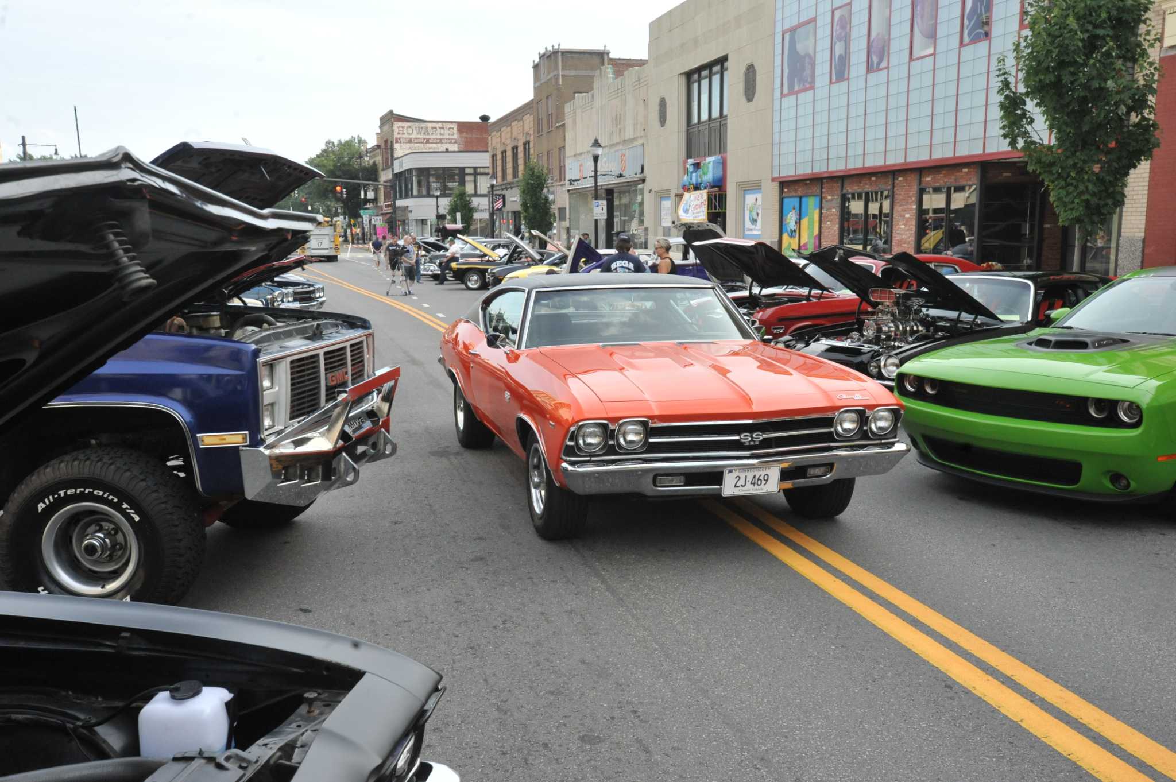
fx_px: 1142
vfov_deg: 37.8
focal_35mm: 35
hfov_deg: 54.5
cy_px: 391
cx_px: 588
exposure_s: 1/640
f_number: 13
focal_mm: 35
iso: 2500
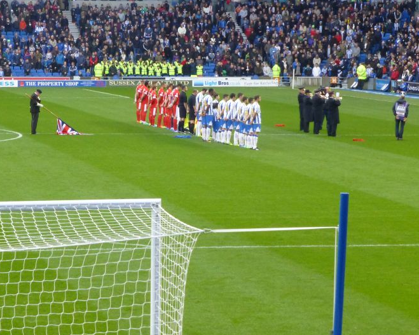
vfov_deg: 9.6
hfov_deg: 12.0
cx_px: 134
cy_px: 90
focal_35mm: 160
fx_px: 1984
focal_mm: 16.1
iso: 400
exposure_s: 1/50
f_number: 5.2
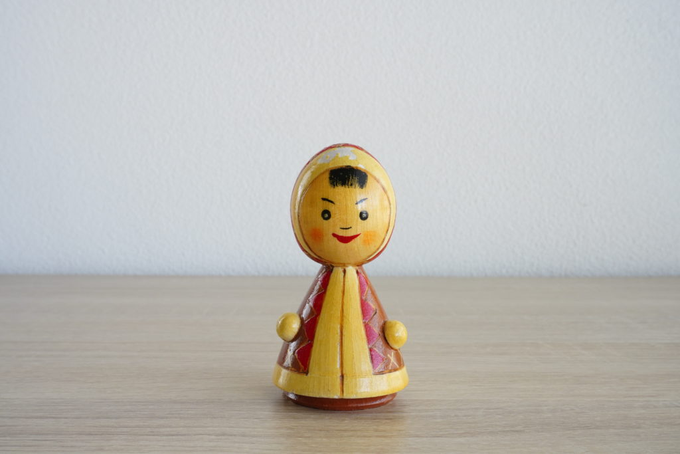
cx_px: 340
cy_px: 227
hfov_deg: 49.5
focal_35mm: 39
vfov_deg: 34.2
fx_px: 737
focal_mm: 26
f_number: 13
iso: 400
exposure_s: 1/15
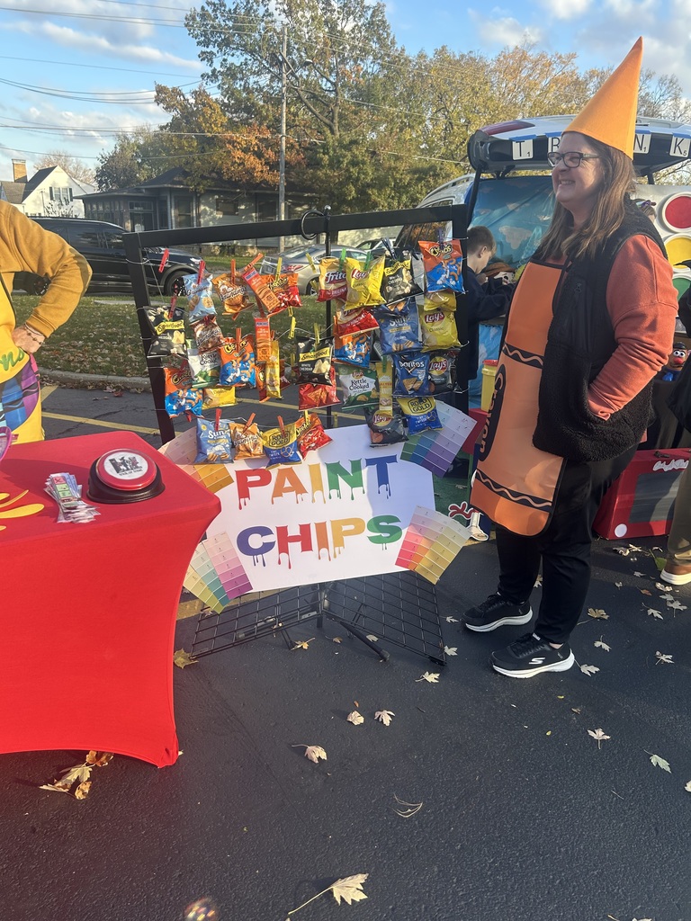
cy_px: 460
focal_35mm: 26
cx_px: 346
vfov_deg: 67.3
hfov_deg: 53.1
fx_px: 692
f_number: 1.5
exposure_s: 1/604
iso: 50
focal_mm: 5.7
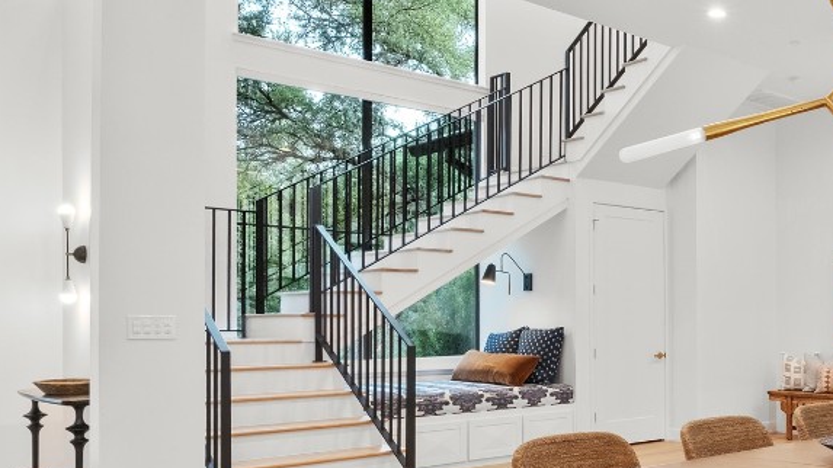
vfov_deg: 28.9
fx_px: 883
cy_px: 384
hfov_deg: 44.1
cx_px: 808
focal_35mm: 40
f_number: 8
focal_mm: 12.4
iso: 400
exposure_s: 1/3
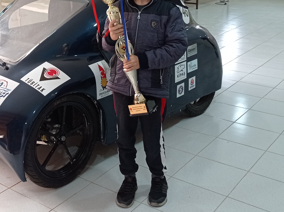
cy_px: 30
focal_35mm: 58
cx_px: 77
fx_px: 475
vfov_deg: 24.6
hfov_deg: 32.7
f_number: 1.79
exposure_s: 1/50
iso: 150
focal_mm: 4.7
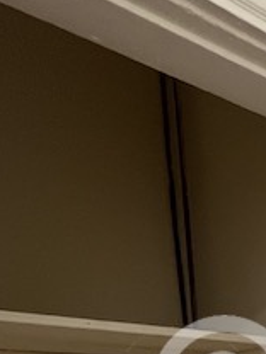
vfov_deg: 29.6
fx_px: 512
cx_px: 486
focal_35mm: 50
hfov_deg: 20.3
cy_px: 475
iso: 160
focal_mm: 1.57
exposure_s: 1/60
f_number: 1.8
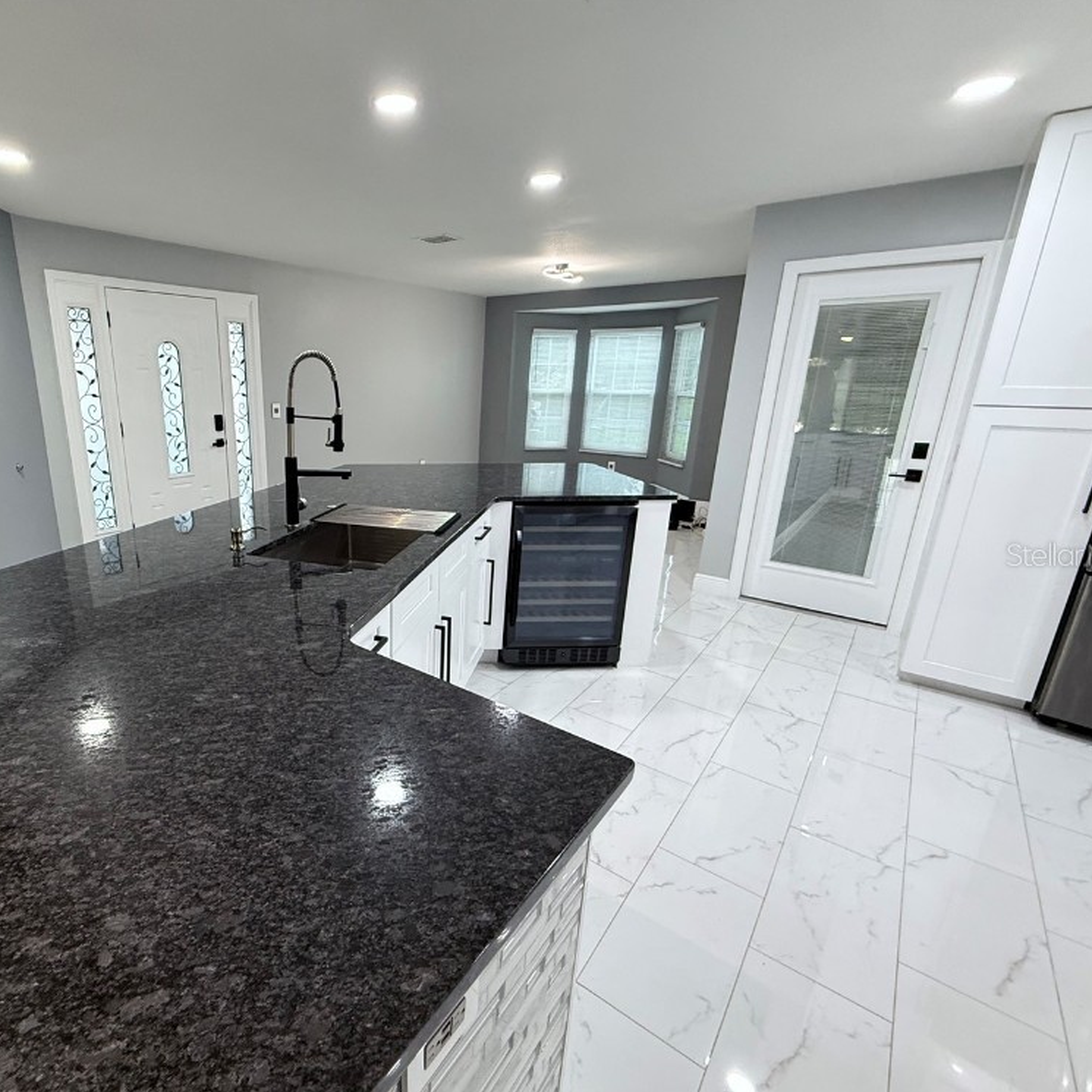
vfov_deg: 84.0
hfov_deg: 82.0
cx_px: 394
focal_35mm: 17
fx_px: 607
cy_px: 554
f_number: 2.2
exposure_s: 1/60
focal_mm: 2.22
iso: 320
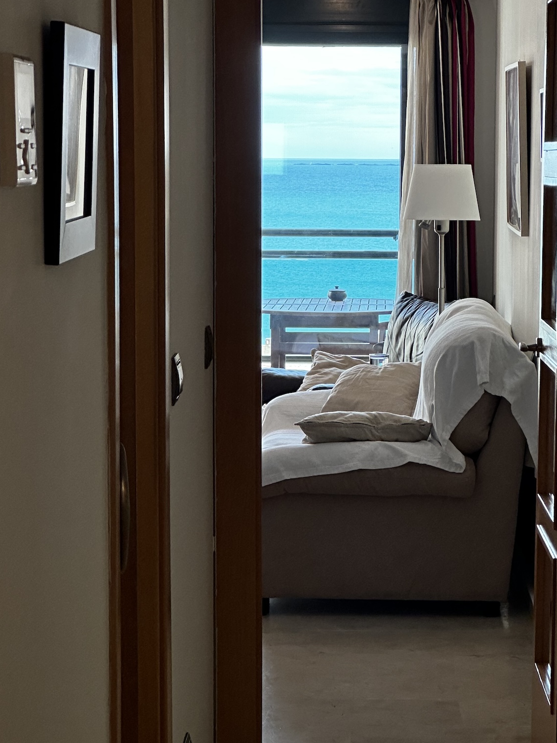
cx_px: 368
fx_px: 2339
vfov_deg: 18.0
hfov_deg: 13.6
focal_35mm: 109
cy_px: 419
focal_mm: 9
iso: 80
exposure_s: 1/100
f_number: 2.8
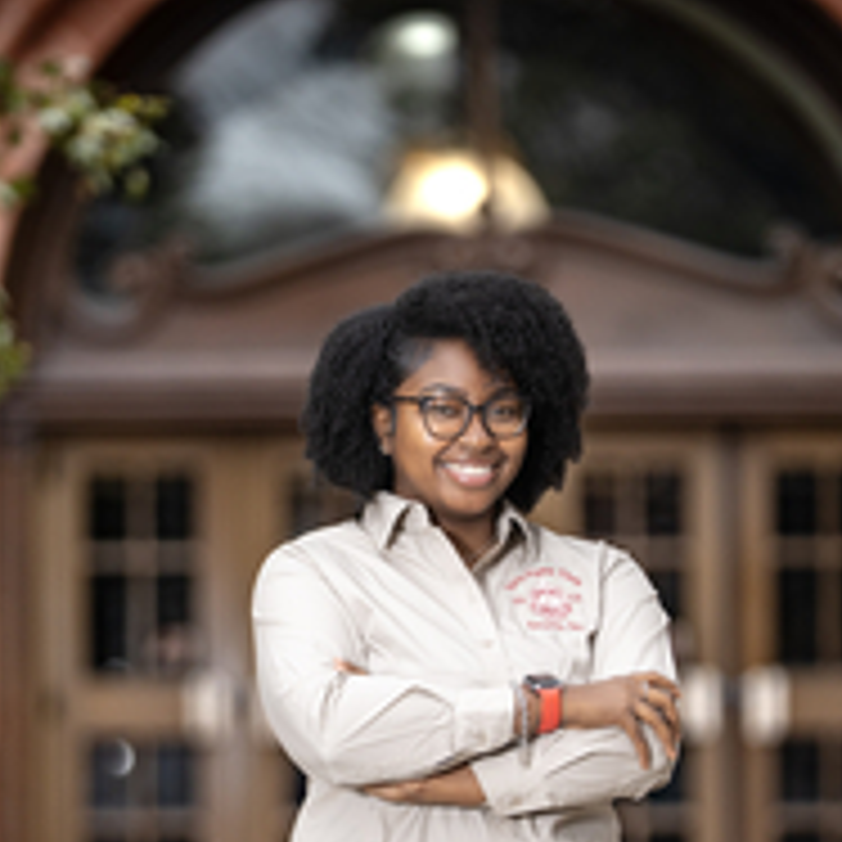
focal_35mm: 316
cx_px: 428
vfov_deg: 5.5
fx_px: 8696
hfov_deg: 5.5
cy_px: 572
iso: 80
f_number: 2.8
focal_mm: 181
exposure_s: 1/160
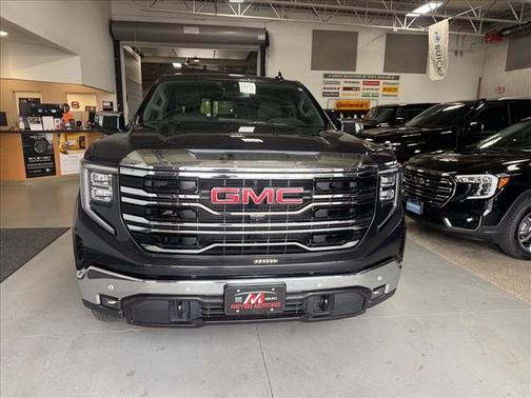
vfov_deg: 56.8
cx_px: 266
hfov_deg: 71.6
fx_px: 368
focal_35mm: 24
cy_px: 199
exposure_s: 1/121
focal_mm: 6.76
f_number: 1.78
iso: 100
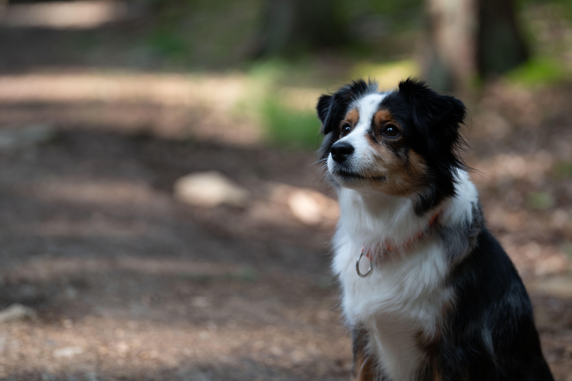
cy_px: 190
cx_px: 286
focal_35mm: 105
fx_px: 1668
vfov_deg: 13.0
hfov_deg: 19.5
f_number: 2.8
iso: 800
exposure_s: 1/1000
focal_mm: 105
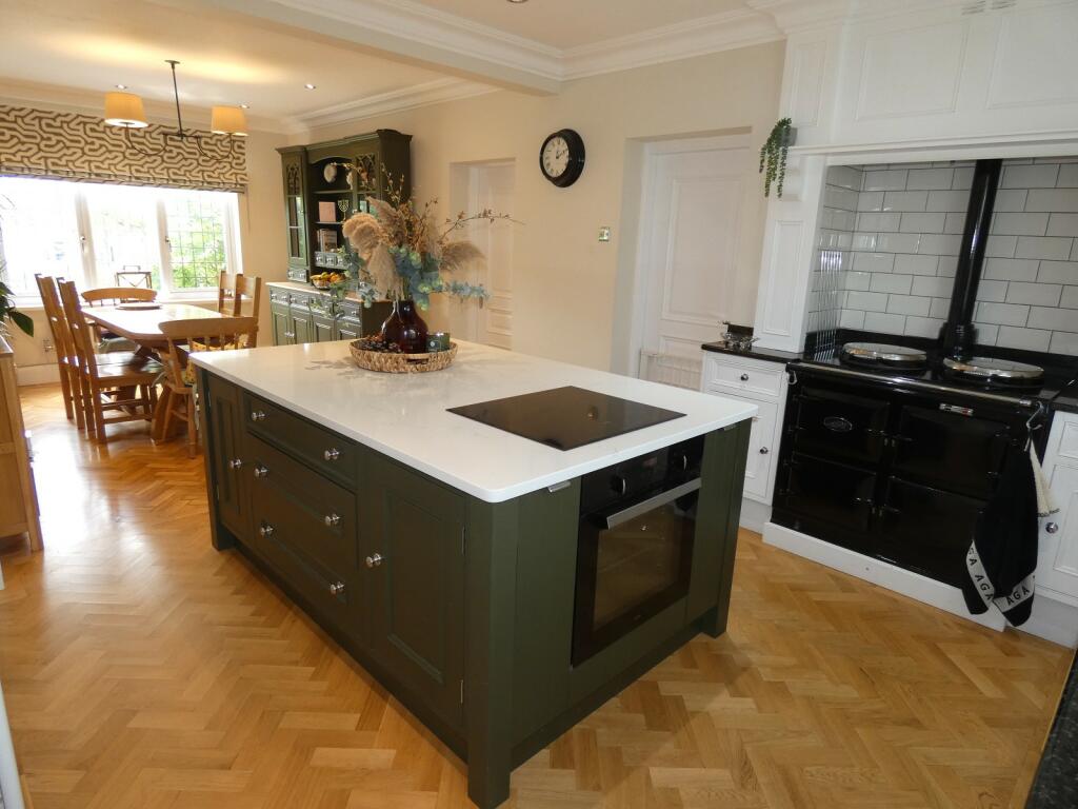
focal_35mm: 20
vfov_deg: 66.0
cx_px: 539
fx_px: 623
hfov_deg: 81.7
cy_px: 404
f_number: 2.8
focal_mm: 3.6
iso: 200
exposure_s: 1/60
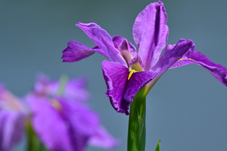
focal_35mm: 1406
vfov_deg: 1.0
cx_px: 134
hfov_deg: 1.5
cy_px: 70
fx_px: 8866
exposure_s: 1/500
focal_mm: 700
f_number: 8
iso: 110
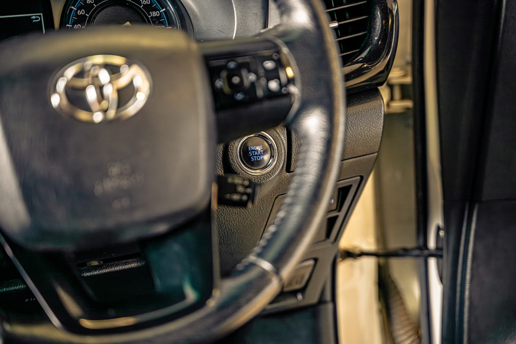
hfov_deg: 27.0
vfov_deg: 18.2
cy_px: 172
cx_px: 258
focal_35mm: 75
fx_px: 1075
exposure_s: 1/200
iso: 320
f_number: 2.8
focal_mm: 75
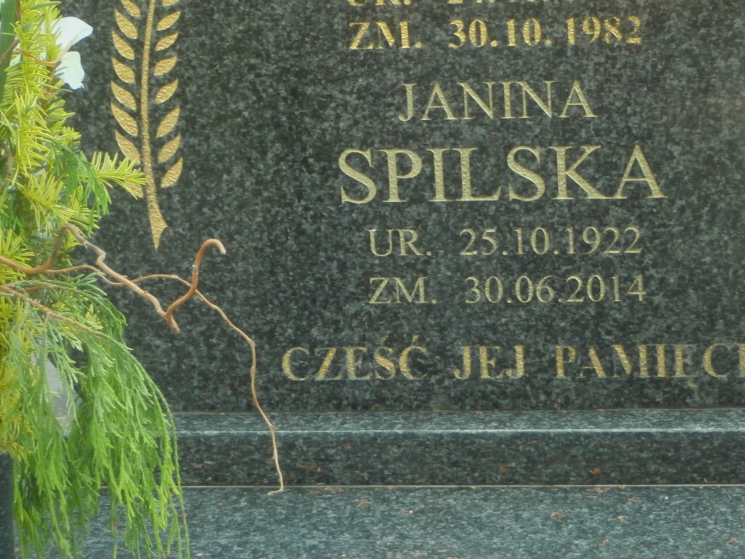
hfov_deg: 14.3
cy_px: 184
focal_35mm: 138
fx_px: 2970
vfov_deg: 10.7
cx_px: 471
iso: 200
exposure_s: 1/50
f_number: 4.7
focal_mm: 12.1
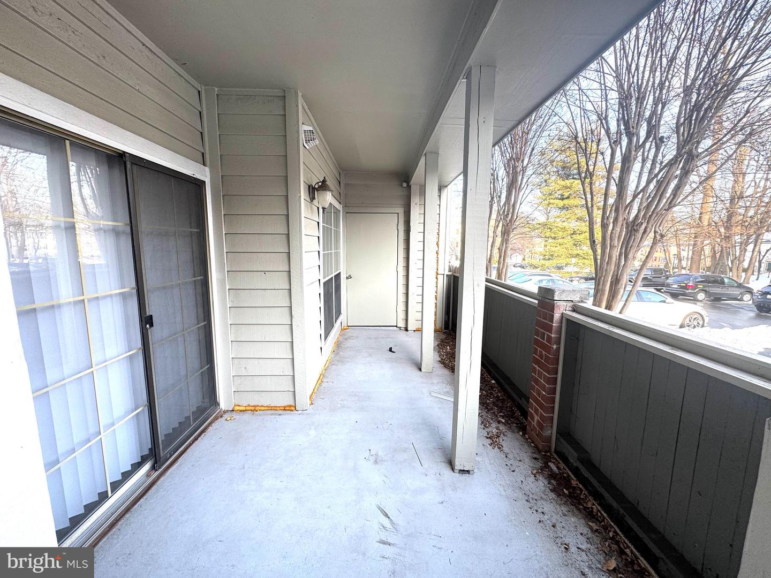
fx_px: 312
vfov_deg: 85.7
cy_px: 289
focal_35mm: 14
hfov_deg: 102.1
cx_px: 386
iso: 64
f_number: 2.2
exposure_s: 1/99
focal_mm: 2.22
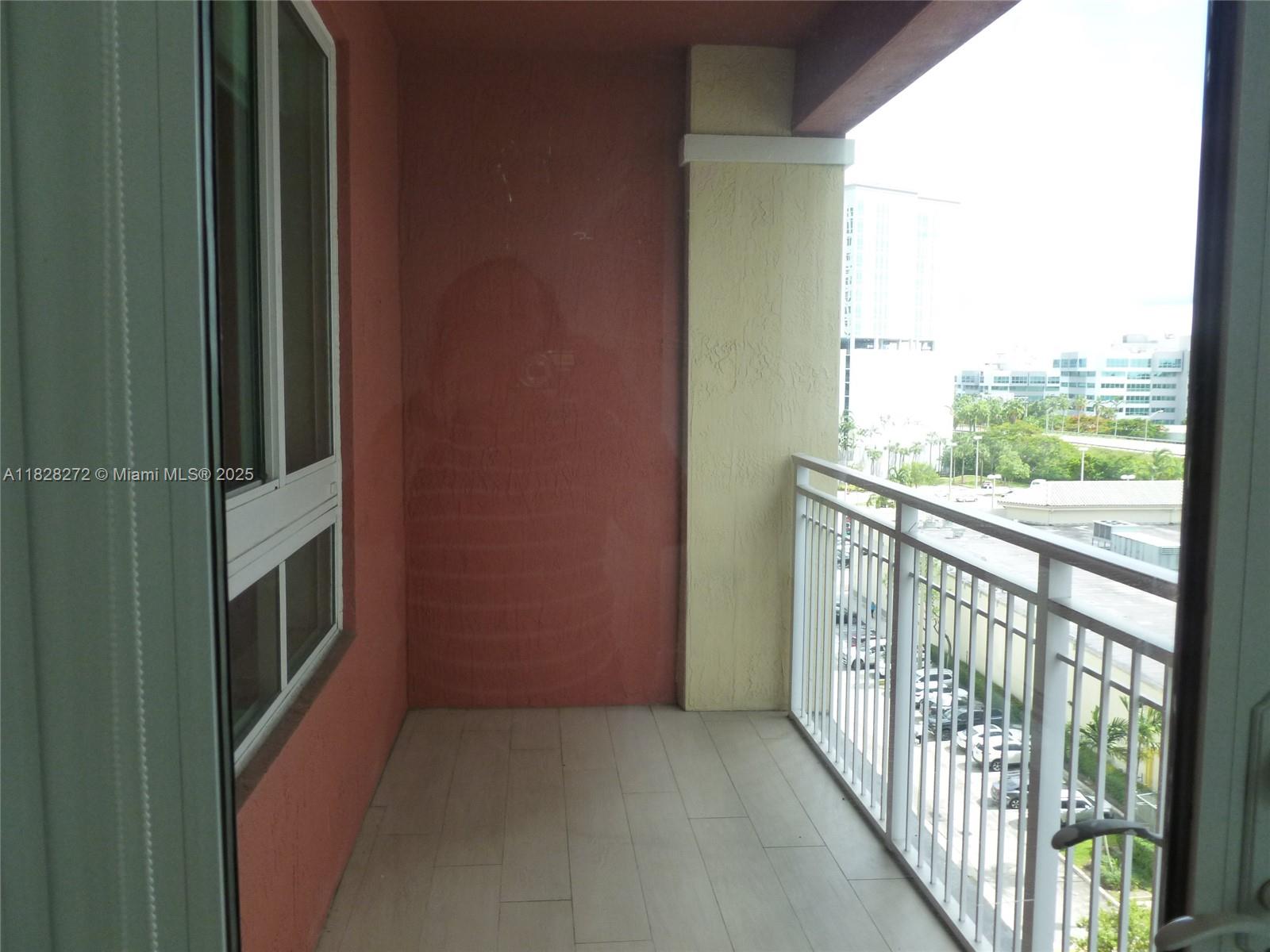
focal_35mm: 28
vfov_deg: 49.7
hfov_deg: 63.4
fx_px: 1027
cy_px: 476
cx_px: 635
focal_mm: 5
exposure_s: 1/160
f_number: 3.3
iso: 160
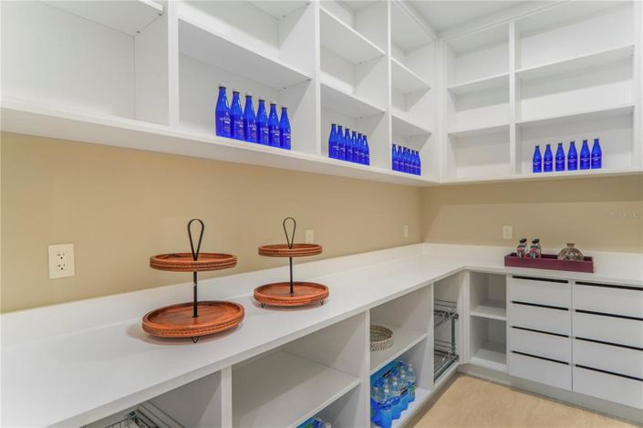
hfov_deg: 90.0
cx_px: 322
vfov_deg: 67.3
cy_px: 214
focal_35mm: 18
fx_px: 321
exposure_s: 1/30
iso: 100
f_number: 2
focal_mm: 12
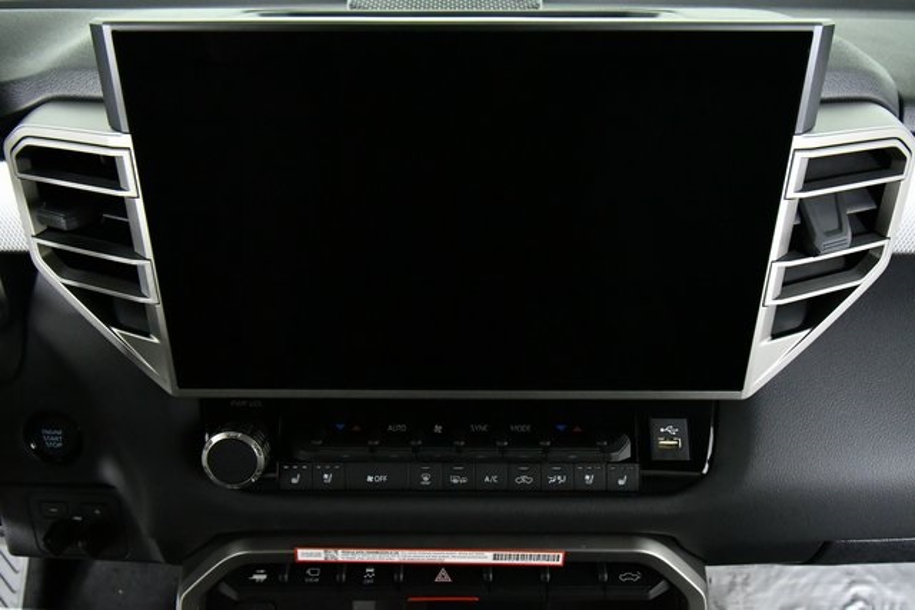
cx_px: 458
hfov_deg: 61.9
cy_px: 305
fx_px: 763
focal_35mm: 30
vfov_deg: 43.6
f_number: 5.6
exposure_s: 1/250
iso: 12800
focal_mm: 20
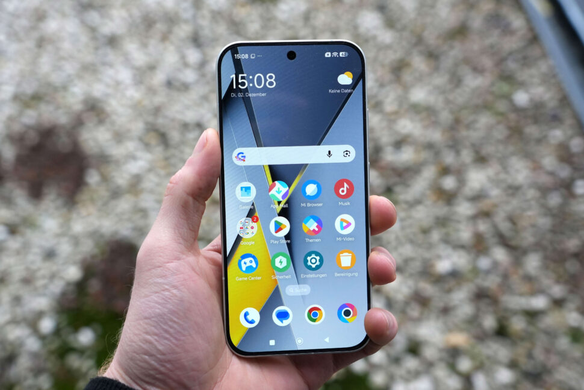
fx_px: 827
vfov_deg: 26.5
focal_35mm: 51
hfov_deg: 38.9
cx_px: 292
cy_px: 195
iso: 640
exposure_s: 1/160
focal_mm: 34
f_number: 4
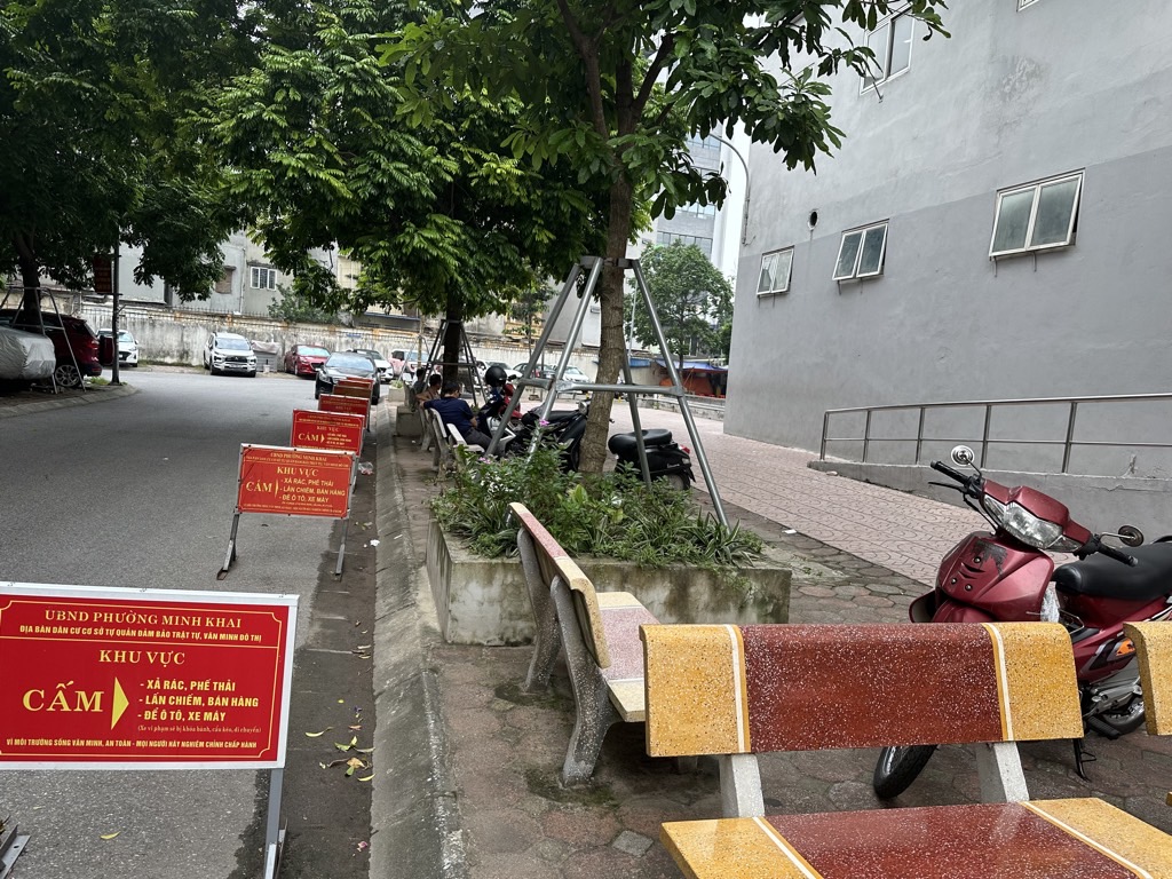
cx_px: 586
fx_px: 813
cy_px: 440
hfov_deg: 71.6
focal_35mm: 24
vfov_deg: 56.8
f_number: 1.78
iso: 80
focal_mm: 6.86
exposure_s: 1/448
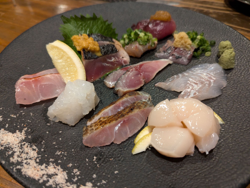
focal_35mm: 24
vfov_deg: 56.9
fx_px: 174
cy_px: 94
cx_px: 125
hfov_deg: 71.5
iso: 733
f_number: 1.85
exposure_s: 1/33.3
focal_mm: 6.81
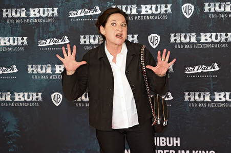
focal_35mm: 75
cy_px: 76
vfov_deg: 18.2
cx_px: 116
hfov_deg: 27.0
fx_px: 481
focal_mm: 75
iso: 400
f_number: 2.8
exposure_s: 1/125
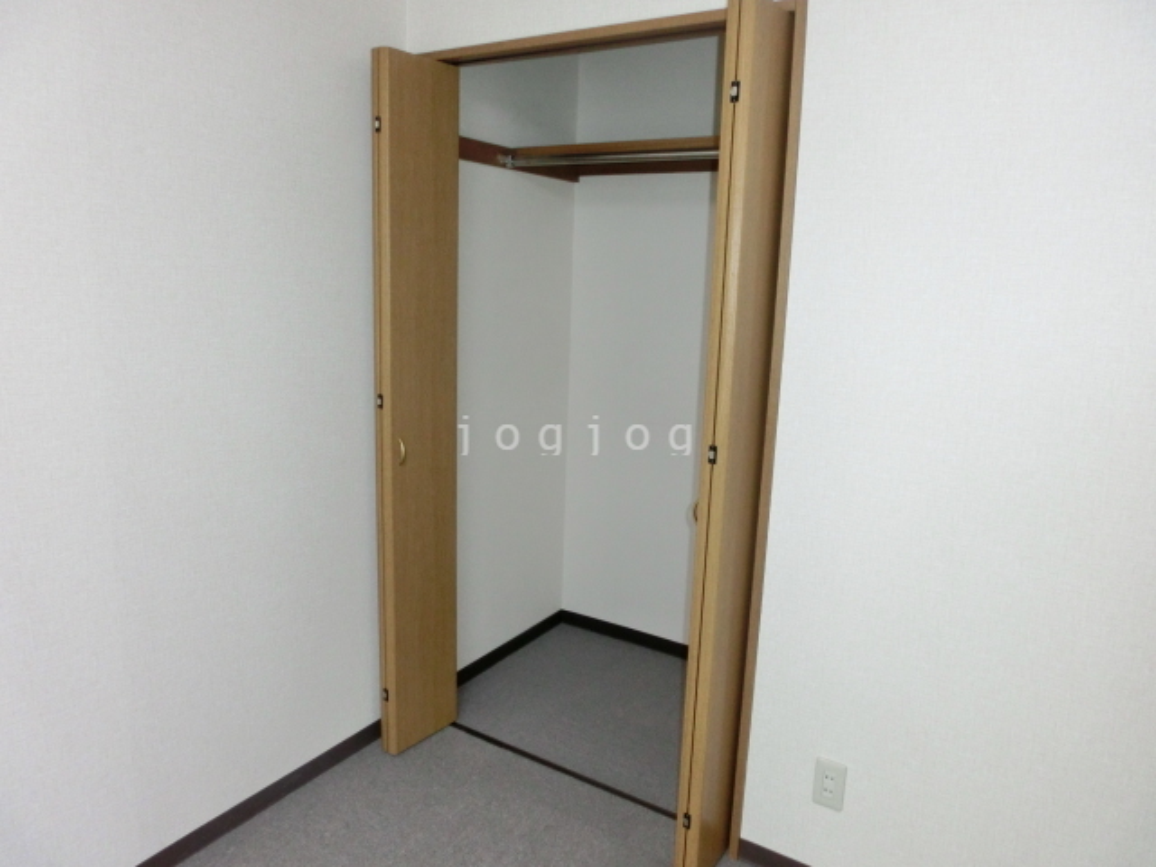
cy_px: 434
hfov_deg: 71.6
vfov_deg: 56.8
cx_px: 578
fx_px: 801
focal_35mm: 24
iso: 400
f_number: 3
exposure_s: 1/80
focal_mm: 4.24
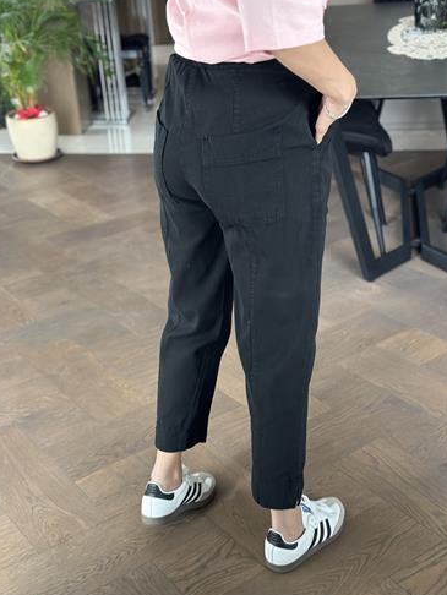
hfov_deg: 29.1
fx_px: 860
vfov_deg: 38.2
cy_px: 296
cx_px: 222
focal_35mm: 50
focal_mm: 6.86
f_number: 1.78
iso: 500
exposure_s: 1/40
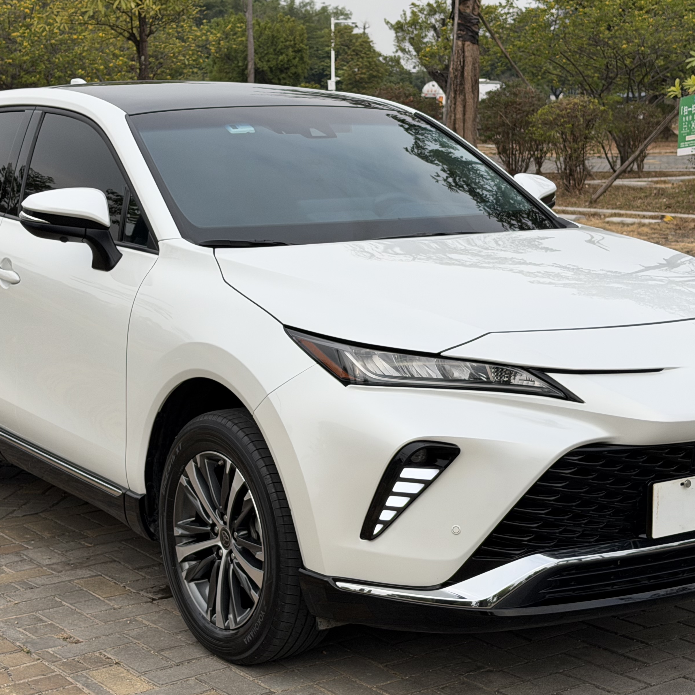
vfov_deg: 24.3
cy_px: 356
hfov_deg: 24.3
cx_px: 329
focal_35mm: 71
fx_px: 1613
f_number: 1.78
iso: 64
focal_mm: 6.76
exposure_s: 1/2146
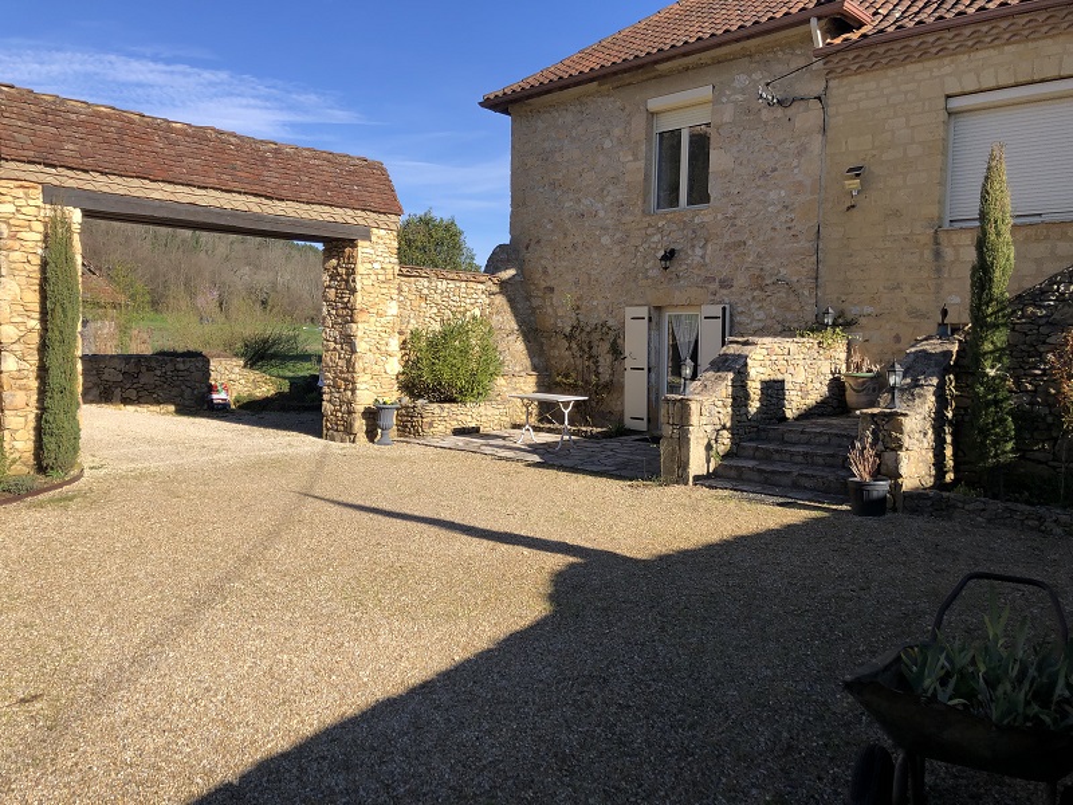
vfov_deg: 49.7
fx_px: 868
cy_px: 402
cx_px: 536
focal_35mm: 28
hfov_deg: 63.4
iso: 20
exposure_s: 1/1412
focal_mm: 3.99
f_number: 1.8
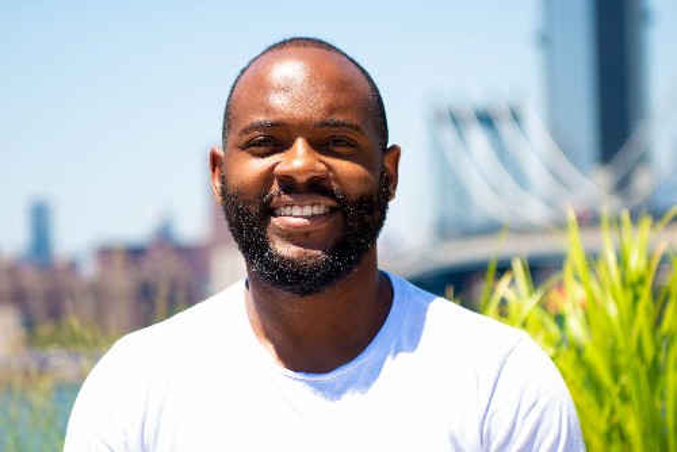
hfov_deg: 28.8
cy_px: 226
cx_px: 338
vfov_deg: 19.5
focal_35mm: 70
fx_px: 1317
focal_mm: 70
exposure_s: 1/640
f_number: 2.8
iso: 50
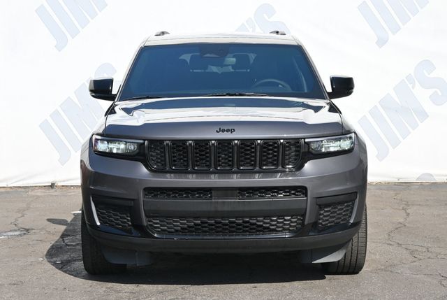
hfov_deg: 28.6
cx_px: 224
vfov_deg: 19.4
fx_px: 877
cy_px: 150
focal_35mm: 70
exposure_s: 1/250
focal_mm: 47
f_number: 6
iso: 160
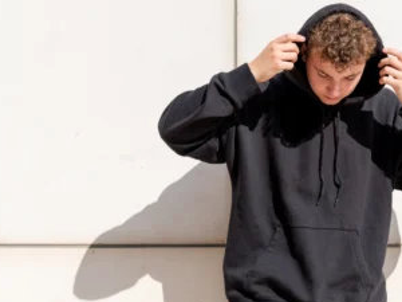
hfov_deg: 19.5
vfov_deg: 14.8
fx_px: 1161
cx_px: 302
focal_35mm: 100
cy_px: 149
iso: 100
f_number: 4.5
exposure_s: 1/1000
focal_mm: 65
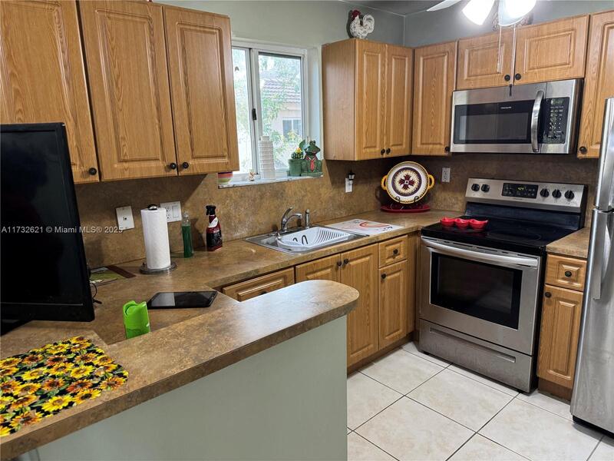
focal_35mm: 24
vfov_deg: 56.8
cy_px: 230
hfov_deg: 71.6
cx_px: 307
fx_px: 426
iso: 250
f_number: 1.78
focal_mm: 6.76
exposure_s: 1/60
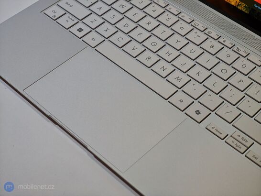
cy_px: 98
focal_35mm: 75
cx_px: 130
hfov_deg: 26.0
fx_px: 566
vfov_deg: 19.7
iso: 100
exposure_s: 1/120
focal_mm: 12.28
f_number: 1.8
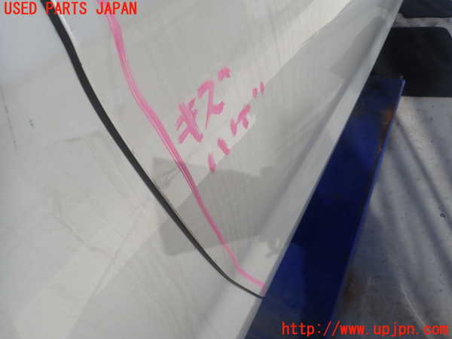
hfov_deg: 69.4
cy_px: 170
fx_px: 326
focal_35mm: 25
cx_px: 226
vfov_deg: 54.9
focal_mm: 4.5
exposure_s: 1/640
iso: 100
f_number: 2.8
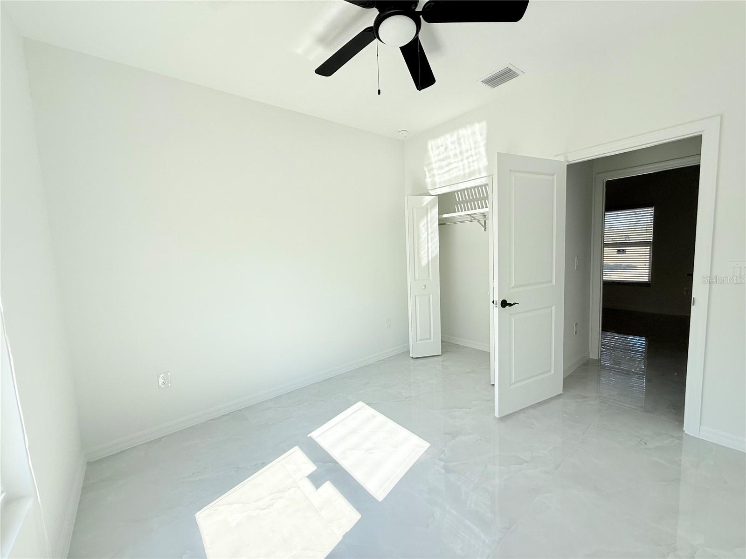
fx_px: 302
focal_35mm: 14
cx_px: 373
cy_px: 280
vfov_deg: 85.7
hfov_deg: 102.1
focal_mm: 2.22
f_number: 2.2
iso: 64
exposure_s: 1/244
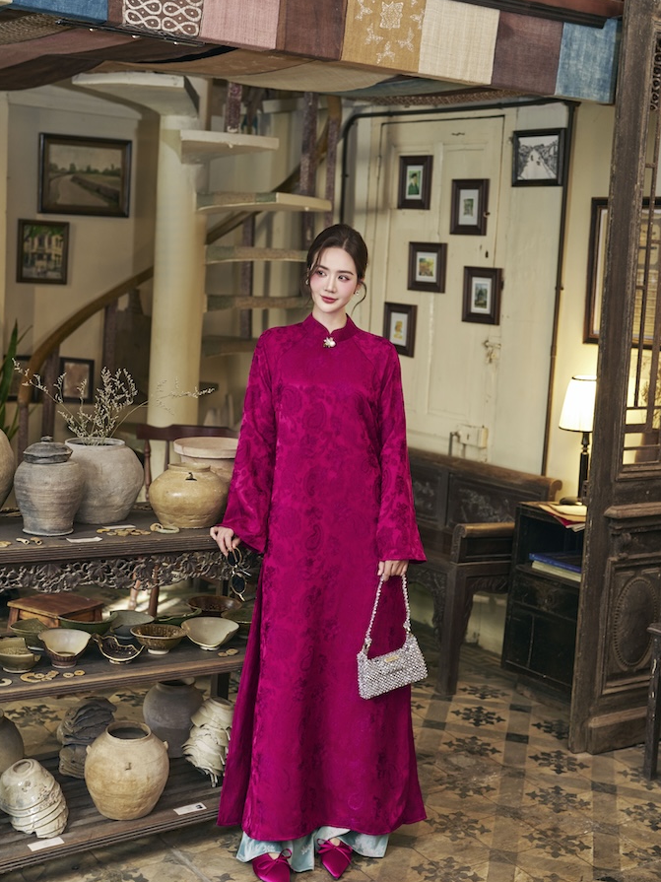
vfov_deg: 34.9
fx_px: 1401
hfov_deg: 26.6
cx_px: 329
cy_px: 486
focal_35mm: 55
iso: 800
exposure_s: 1/100
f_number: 2.8
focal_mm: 50
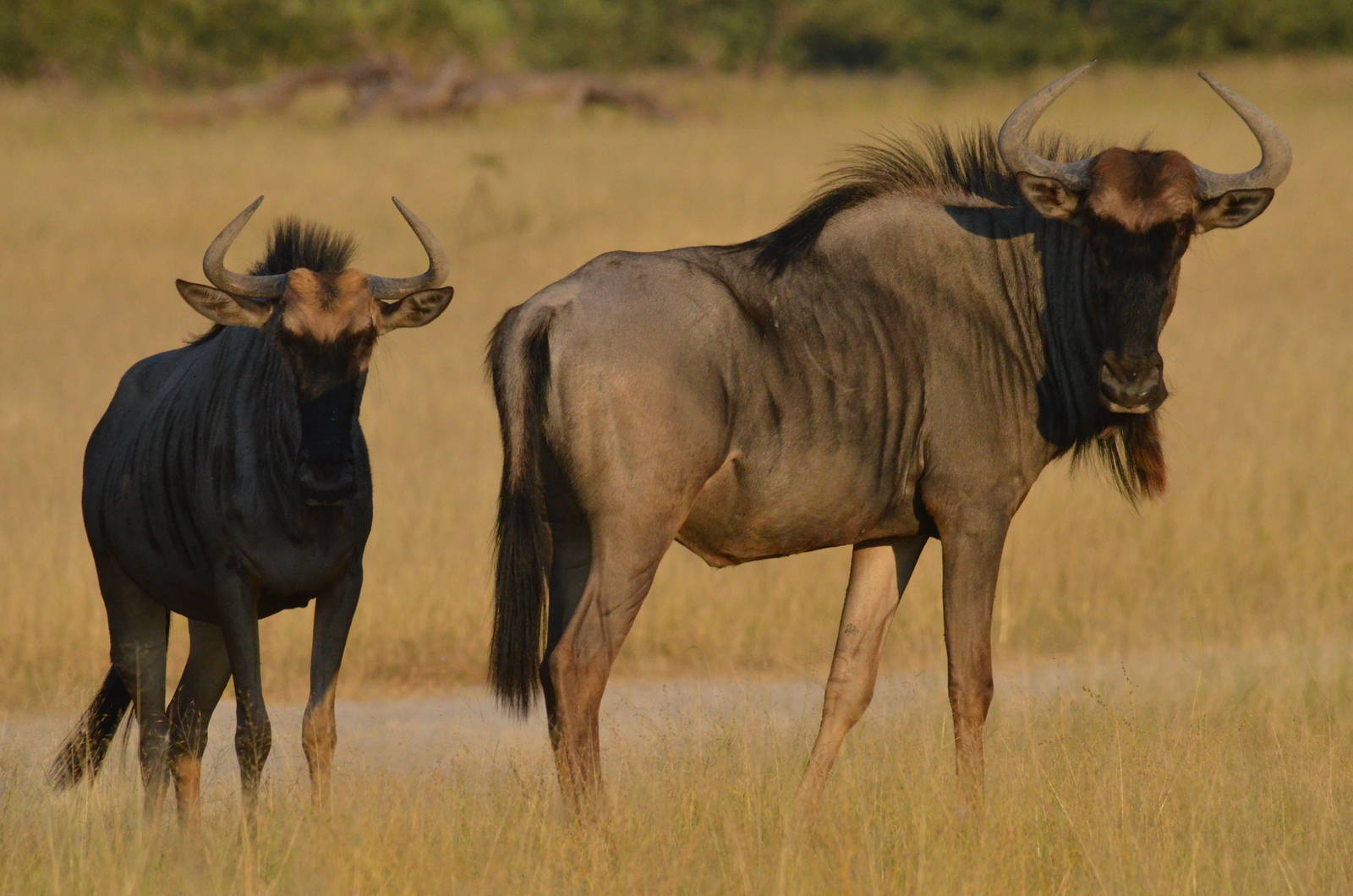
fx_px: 28131
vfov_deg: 1.8
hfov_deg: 2.8
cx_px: 676
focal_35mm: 750
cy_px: 448
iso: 2500
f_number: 13
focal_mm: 500
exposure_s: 1/2500
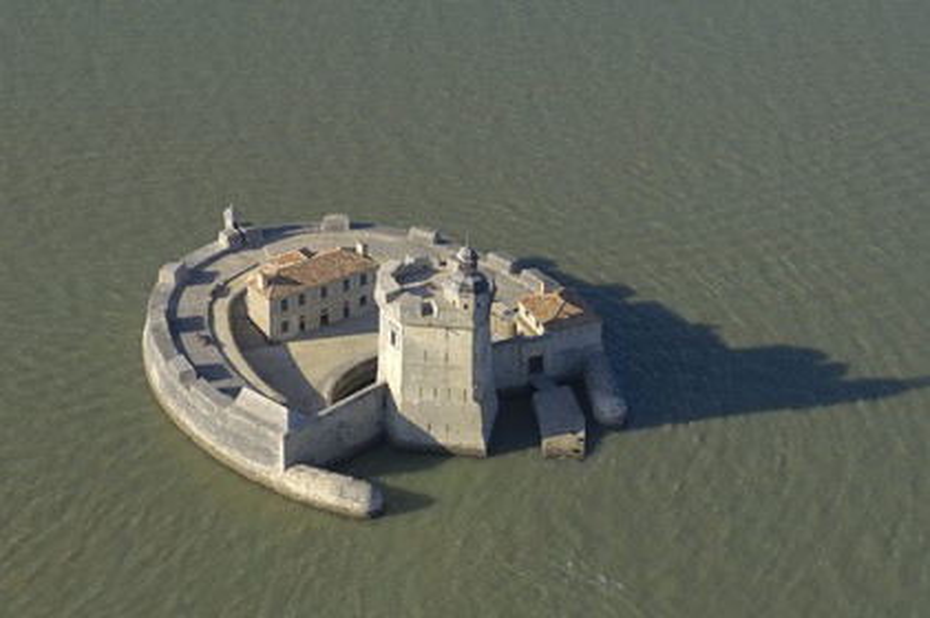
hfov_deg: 19.5
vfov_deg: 13.0
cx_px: 465
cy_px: 309
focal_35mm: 105
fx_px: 2710
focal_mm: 70
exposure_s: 1/640
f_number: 5
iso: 100
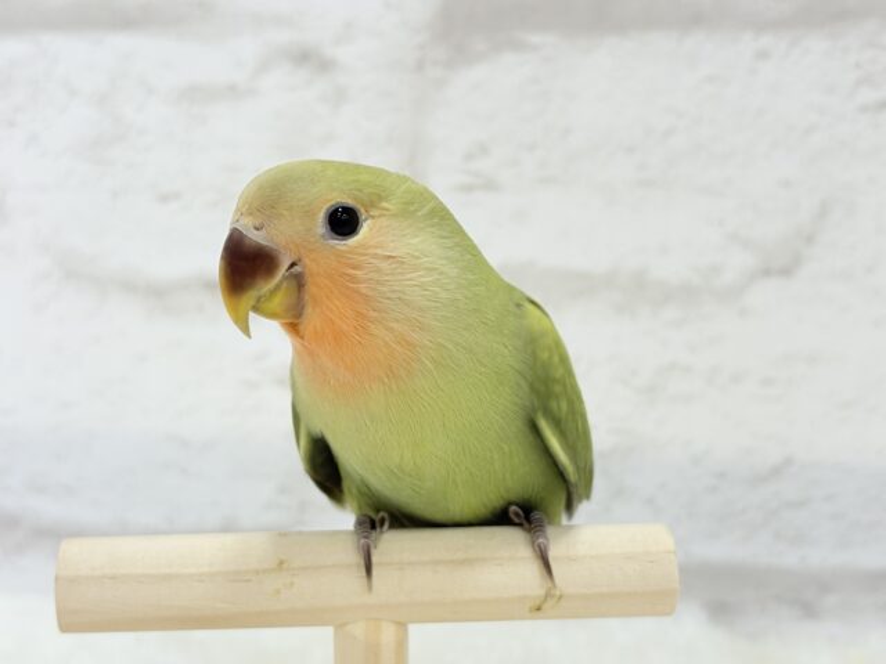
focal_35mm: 52
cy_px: 332
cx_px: 443
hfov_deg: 36.8
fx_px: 1331
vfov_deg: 28.0
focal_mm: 5.96
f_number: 1.6
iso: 50
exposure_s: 1/50
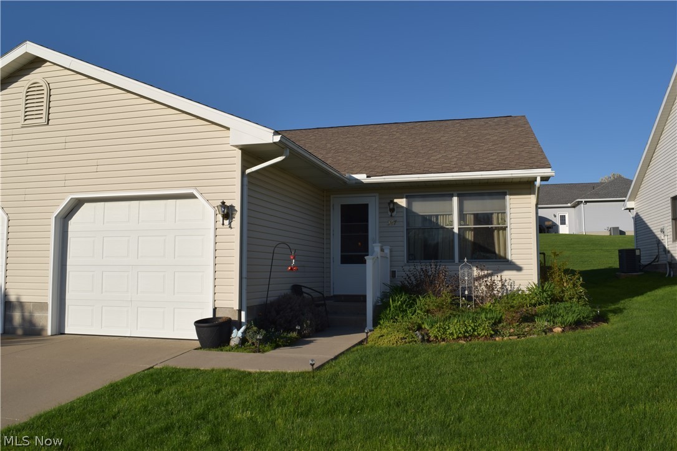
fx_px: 564
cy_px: 226
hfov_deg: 61.9
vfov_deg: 43.6
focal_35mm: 30
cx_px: 338
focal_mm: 20
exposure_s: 1/200
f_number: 13
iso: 100
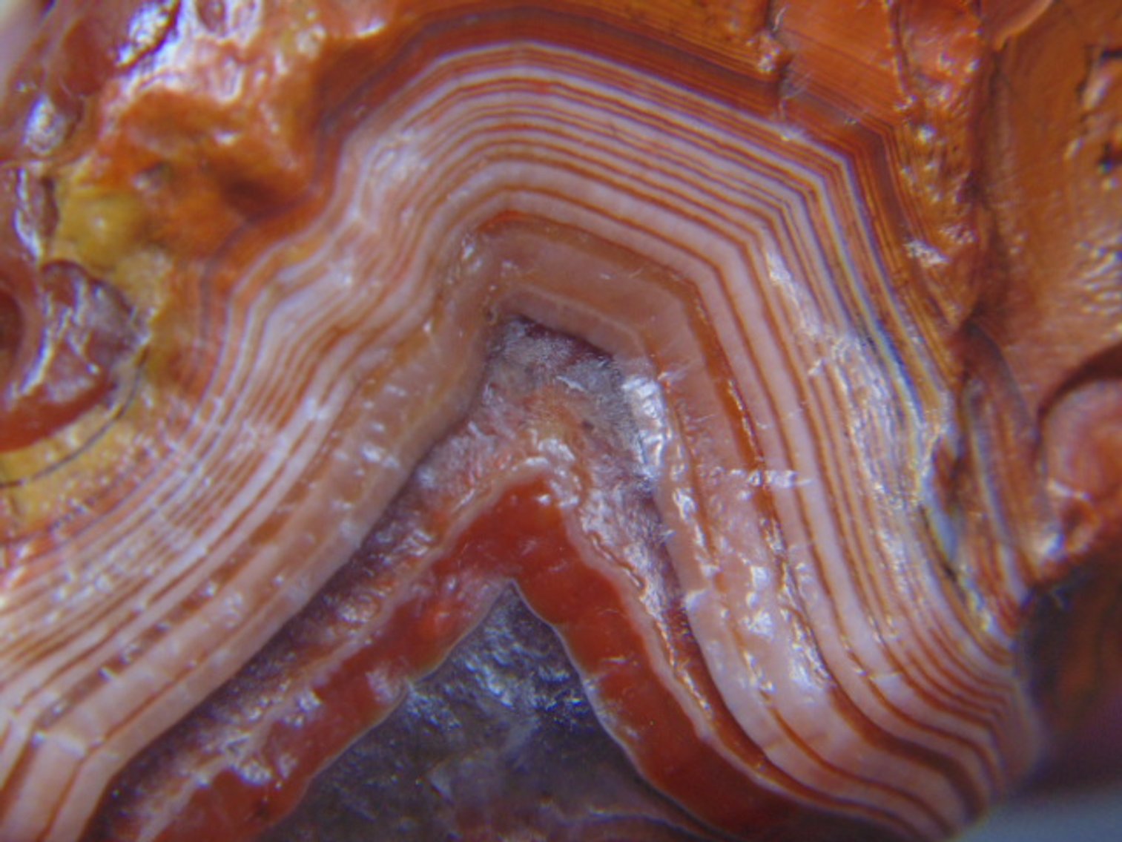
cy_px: 421
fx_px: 5024
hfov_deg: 12.7
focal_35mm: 155
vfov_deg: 9.6
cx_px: 561
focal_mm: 27.8
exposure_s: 1/80
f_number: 5.2
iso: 200
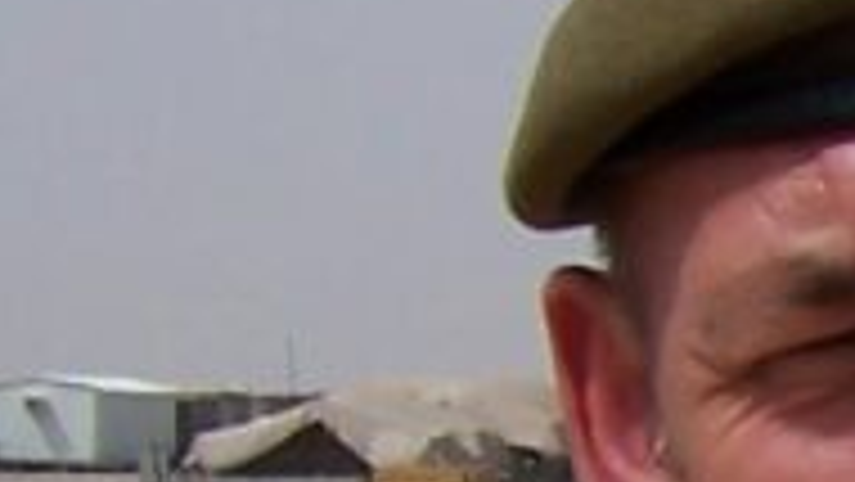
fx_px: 5624
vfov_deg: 4.8
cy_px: 1023
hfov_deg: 8.0
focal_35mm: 248
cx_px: 2120
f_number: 4.8
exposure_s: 1/1000
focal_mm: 6
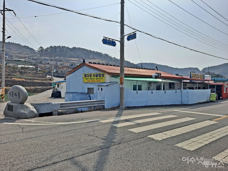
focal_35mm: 24
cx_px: 114
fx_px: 158
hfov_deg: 71.6
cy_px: 86
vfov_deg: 56.8
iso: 25
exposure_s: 1/3003
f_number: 1.8
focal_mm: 5.23
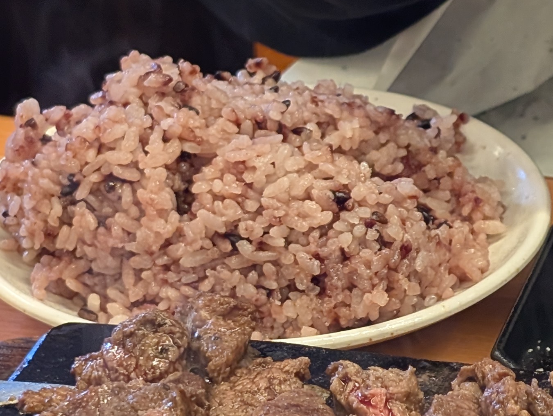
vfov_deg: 10.0
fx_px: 2367
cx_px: 442
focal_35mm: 148
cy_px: 293
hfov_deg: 13.3
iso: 124
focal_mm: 6.9
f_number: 1.68
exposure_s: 1/120
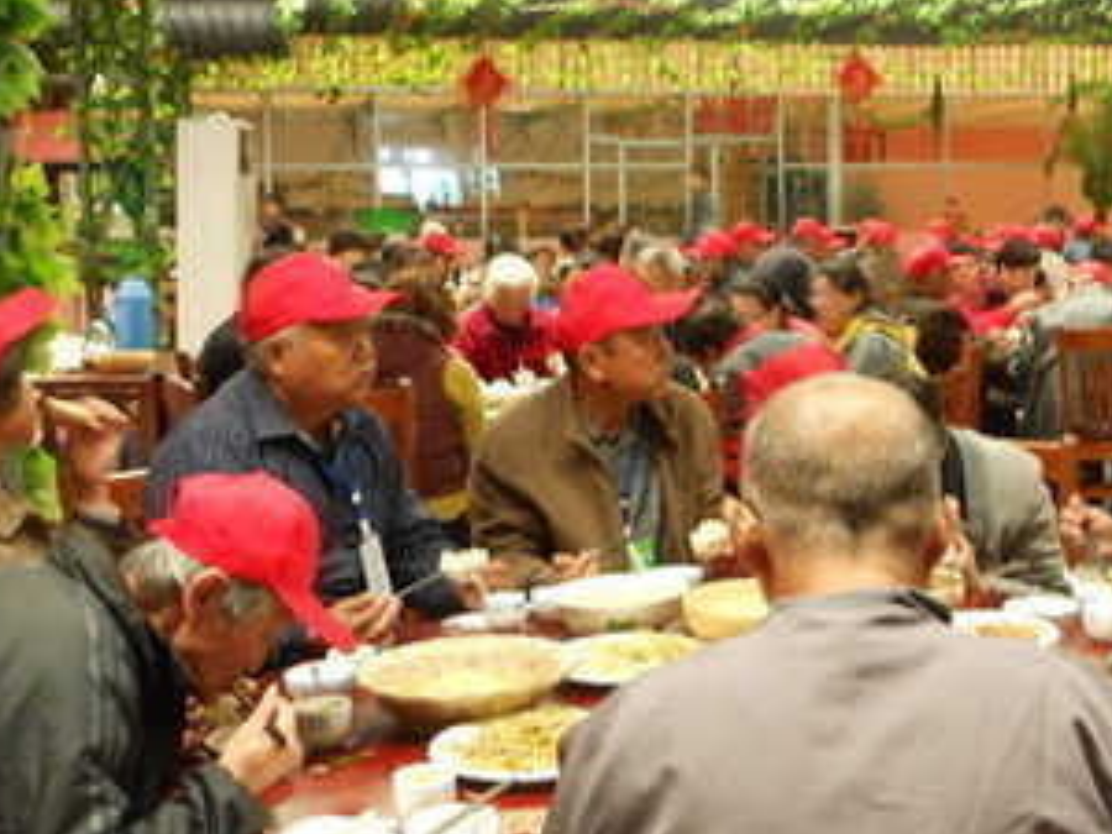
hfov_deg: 36.5
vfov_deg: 27.9
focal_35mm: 52
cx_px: 723
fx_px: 1670
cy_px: 315
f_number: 3.2
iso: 100
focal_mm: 4.6
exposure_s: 1/10
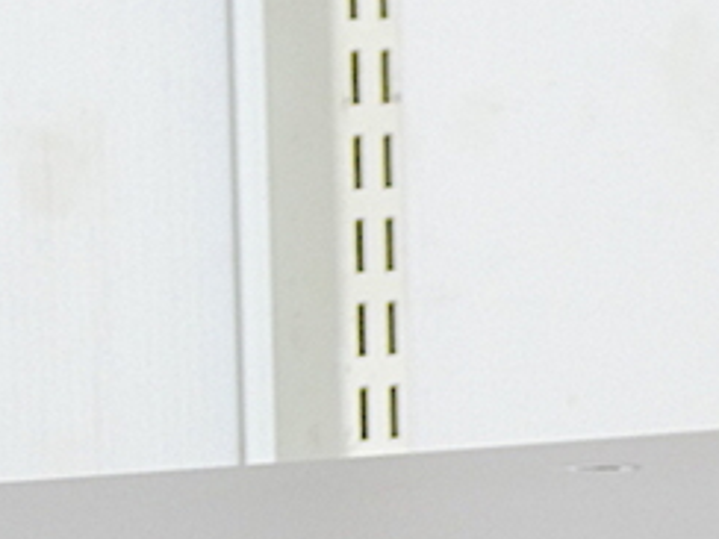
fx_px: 8018
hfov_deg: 5.1
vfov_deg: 3.8
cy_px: 866
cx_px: 869
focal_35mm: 386
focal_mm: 17.5
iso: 200
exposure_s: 1/8
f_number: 5
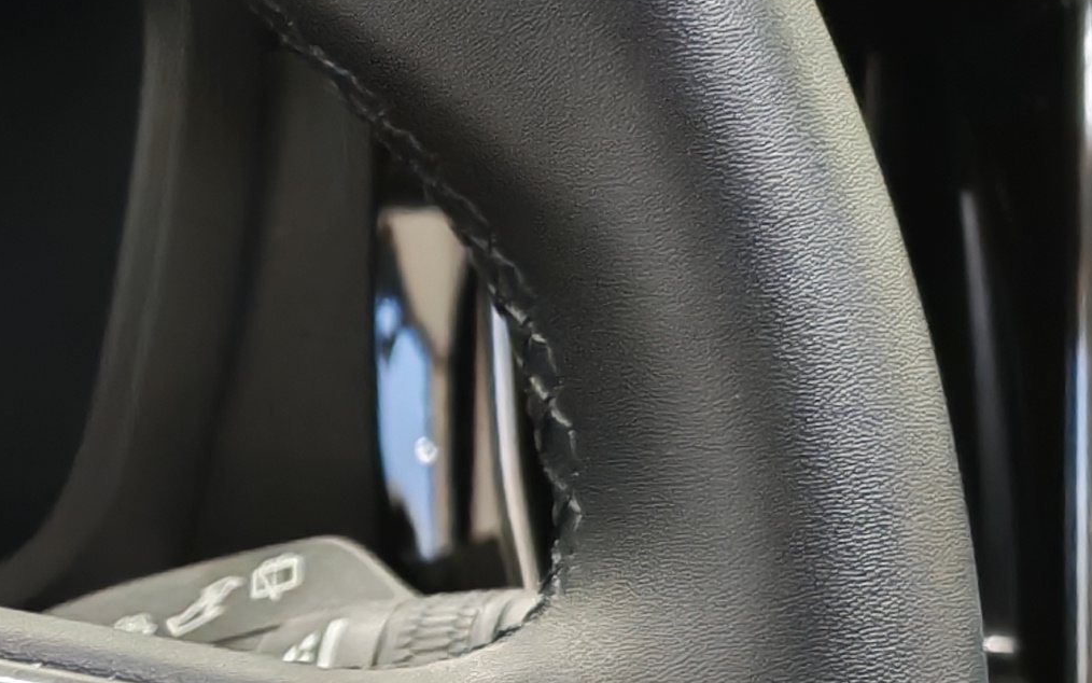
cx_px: -1090
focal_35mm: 137
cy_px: 1002
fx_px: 4078
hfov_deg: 13.2
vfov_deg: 9.3
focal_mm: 6.12
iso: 2000
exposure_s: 1/50
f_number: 1.9
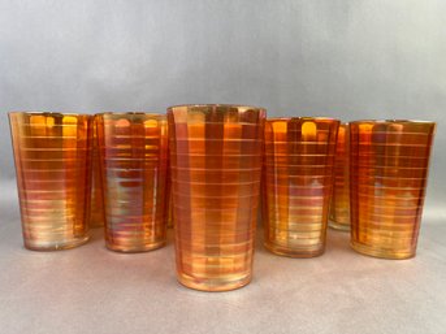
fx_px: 335
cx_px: 223
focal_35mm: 26
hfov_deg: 67.3
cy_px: 167
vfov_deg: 53.0
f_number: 1.5
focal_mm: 5.7
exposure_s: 1/120
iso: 40
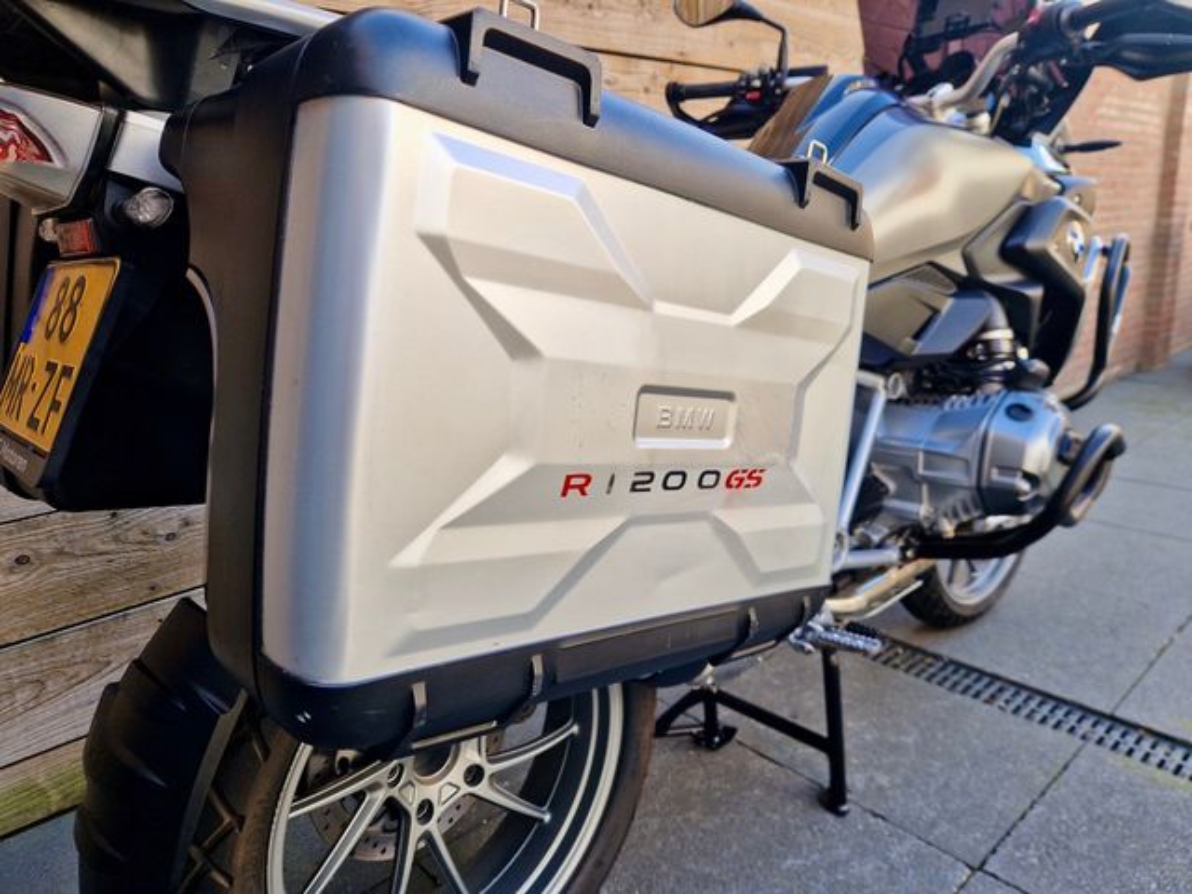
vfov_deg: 58.9
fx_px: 792
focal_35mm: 23
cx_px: 596
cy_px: 447
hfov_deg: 73.9
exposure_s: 1/191
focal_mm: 5.4
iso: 50
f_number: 1.8
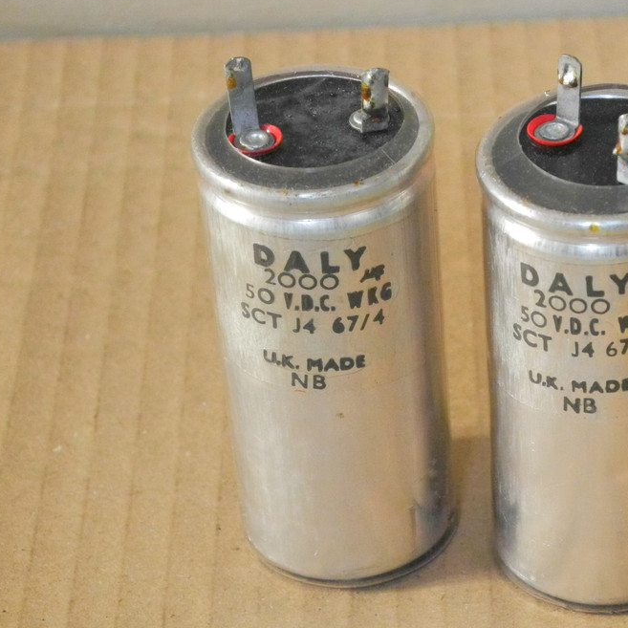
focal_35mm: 122
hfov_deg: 14.2
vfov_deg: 14.3
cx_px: 472
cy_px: 337
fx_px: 2504
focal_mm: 18.1
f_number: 4
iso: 800
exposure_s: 1/60
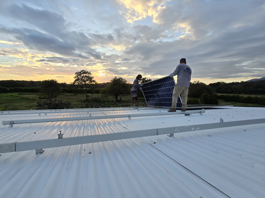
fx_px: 107
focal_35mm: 14
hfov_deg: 101.9
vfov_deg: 85.7
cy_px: 101
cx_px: 123
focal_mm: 2.2
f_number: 2.2
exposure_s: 1/450
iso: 50
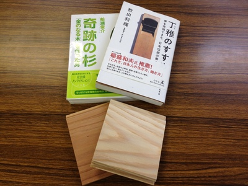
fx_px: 251
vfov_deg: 40.7
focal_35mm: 35
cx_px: 124
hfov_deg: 52.6
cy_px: 93
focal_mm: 4.28
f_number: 2.4
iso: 50
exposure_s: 1/40
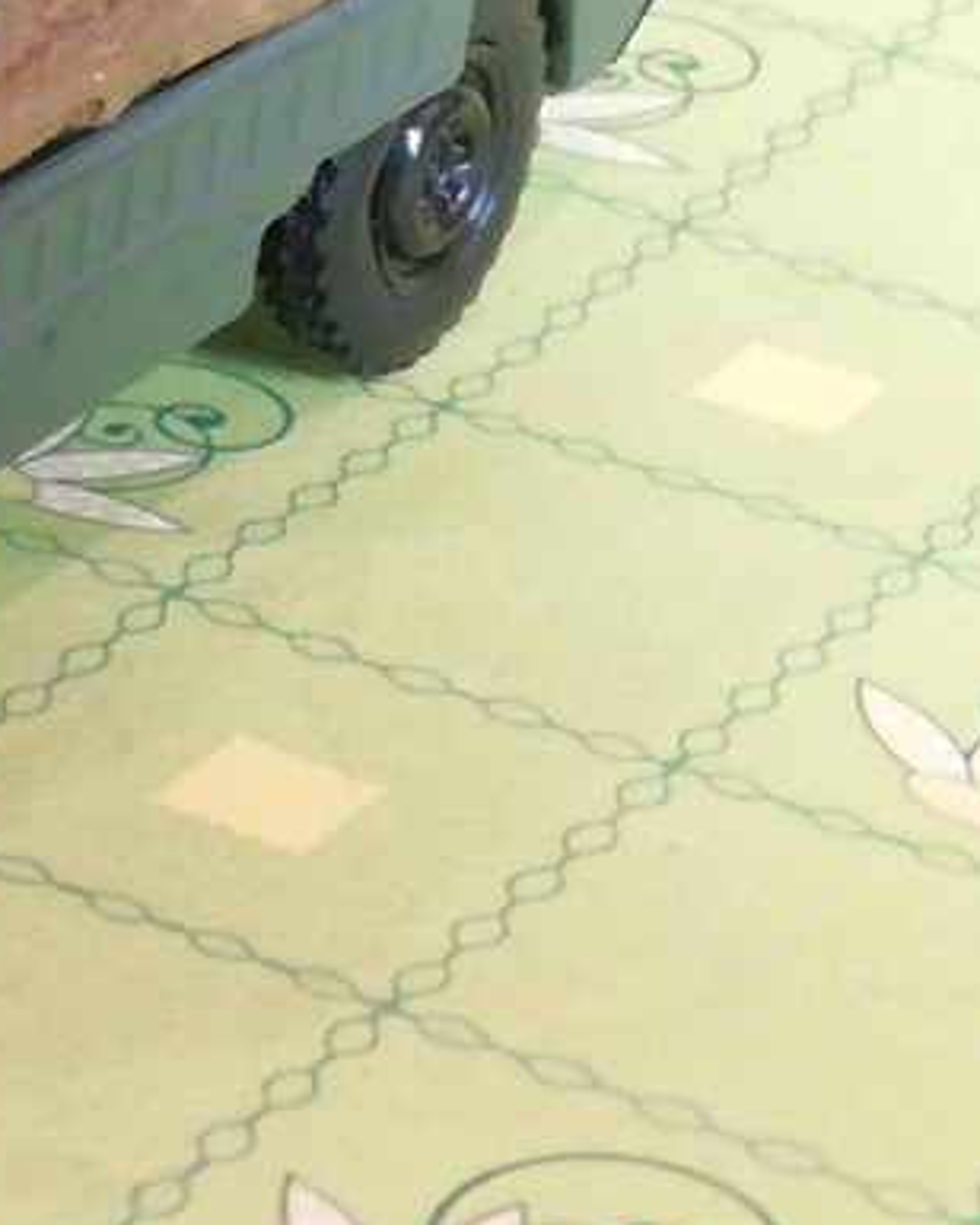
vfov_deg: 11.6
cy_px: 41
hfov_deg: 9.1
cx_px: -434
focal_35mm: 165
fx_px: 5982
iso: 320
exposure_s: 1/33.3
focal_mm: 3.46
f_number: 2.2
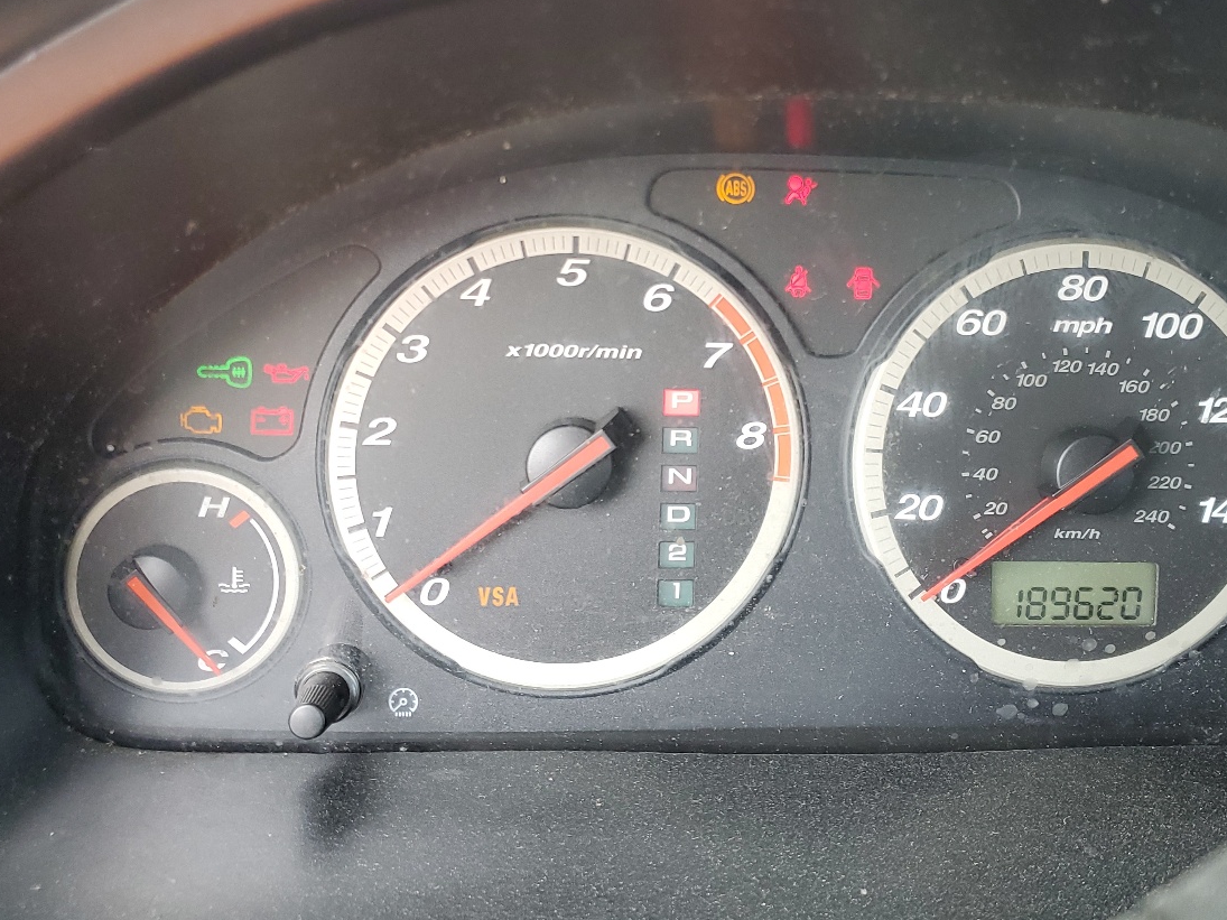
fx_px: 1347
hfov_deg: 48.6
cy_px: 337
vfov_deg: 37.5
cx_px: 757
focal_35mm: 38
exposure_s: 1/120
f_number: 1.5
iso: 85
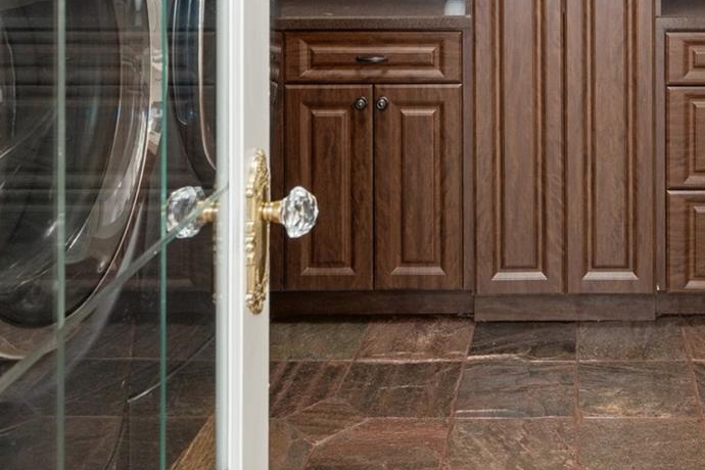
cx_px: 564
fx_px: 999
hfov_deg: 37.5
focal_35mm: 51
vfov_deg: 24.5
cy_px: -62
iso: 320
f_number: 8
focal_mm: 22
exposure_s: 5
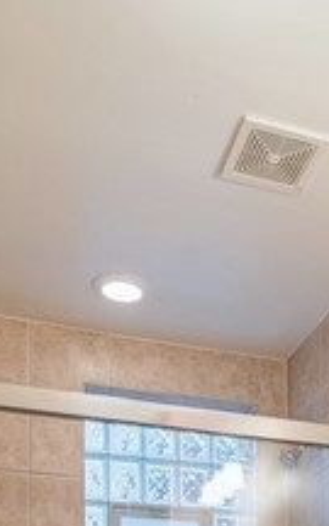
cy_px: 689
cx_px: 317
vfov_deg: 30.7
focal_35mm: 51
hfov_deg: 24.4
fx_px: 732
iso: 200
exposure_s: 1/5
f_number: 8
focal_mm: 12
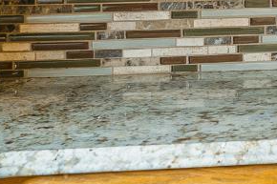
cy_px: -43
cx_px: 522
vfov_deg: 8.7
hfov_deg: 12.0
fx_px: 1192
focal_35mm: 155
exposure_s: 1/15
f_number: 4
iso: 200
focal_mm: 30
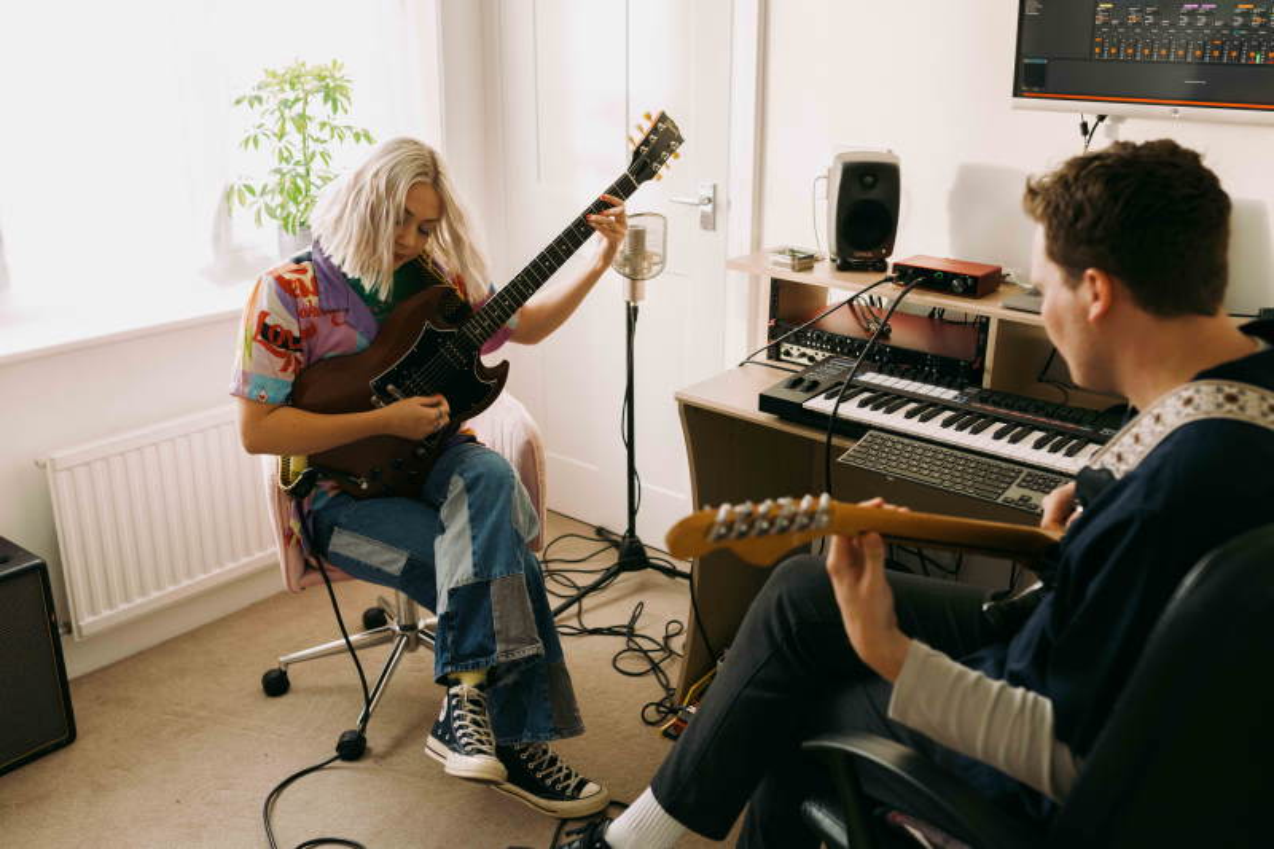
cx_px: 637
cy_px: 424
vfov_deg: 37.8
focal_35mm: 35
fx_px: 1238
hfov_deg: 54.4
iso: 800
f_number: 2.8
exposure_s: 1/250
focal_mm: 35
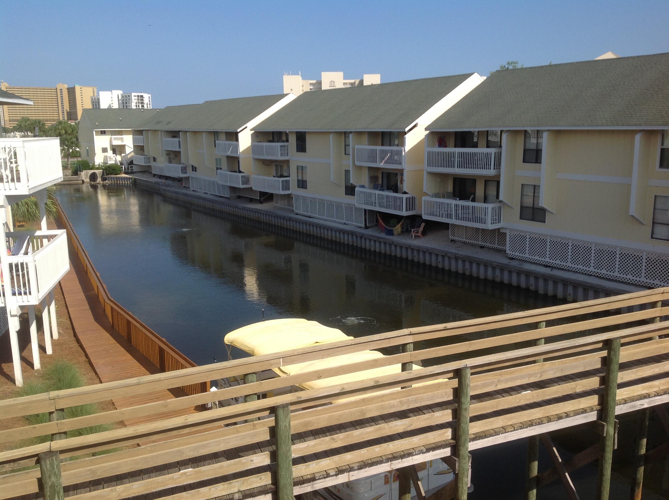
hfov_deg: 52.7
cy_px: 250
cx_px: 334
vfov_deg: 40.6
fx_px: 675
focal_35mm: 35
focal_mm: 4.28
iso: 50
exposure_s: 1/1779
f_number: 2.4
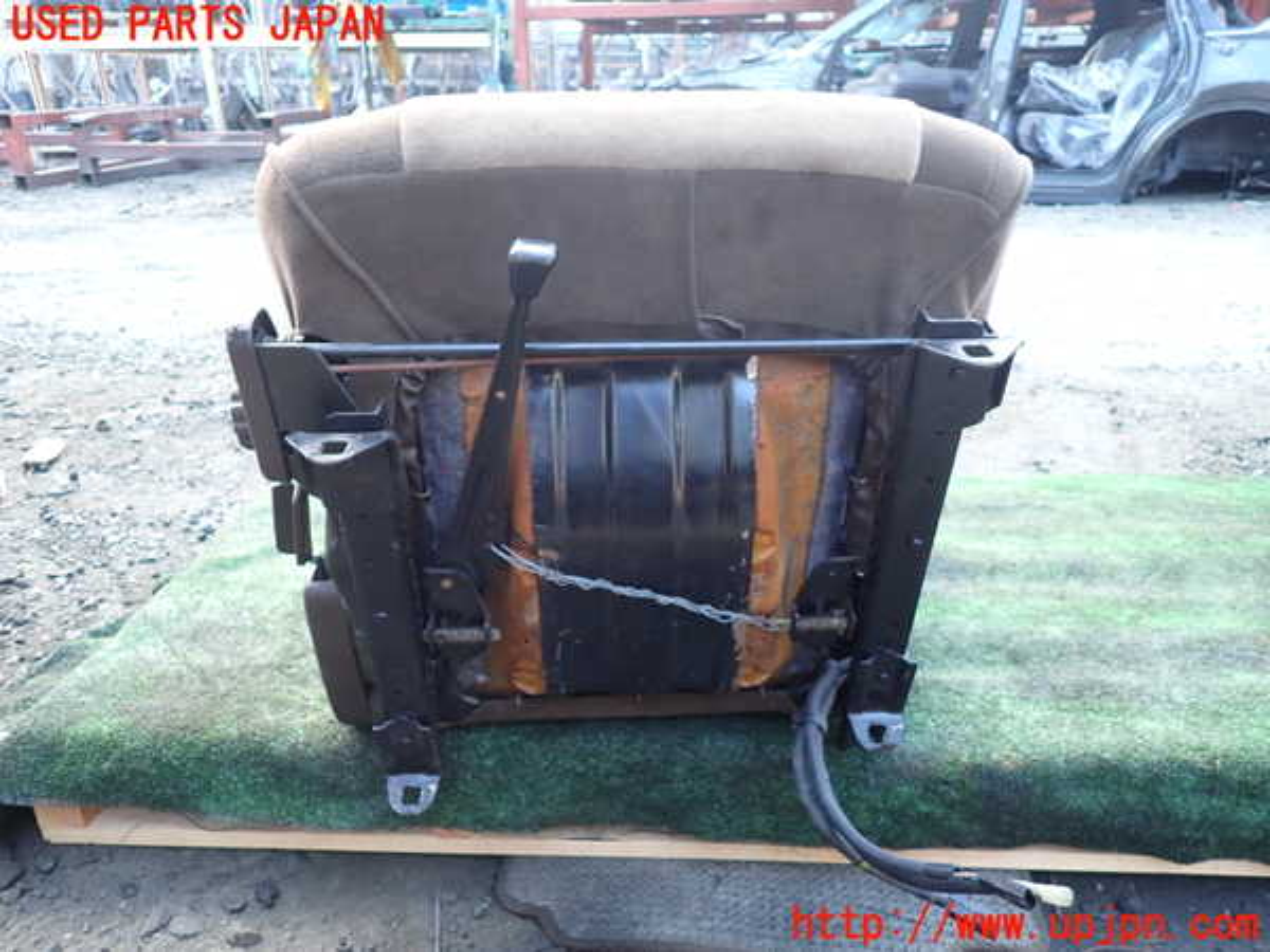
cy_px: 476
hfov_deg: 69.4
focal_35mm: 25
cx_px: 635
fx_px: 917
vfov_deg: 54.9
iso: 200
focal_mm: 4.5
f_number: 2
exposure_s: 1/60
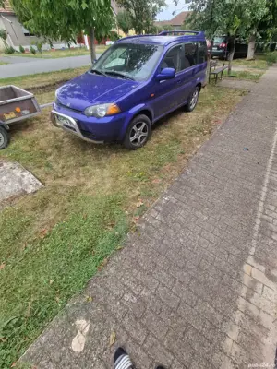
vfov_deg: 106.2
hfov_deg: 89.9
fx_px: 139
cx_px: 138
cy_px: 184
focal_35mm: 13
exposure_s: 1/124
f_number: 2.2
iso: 50
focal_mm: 2.2
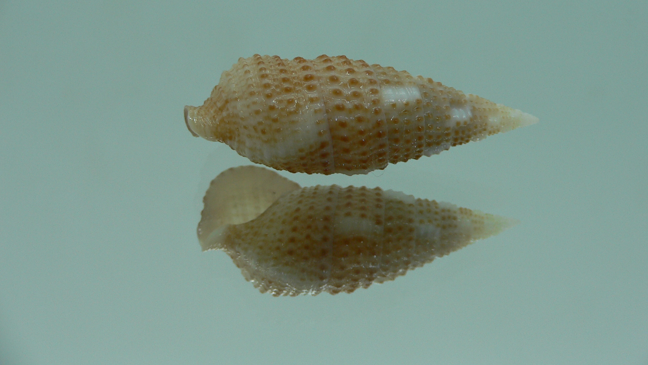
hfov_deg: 51.6
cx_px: 331
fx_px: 670
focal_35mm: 39
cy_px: 158
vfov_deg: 30.4
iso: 80
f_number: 2.8
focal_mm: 4.6
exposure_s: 1/80
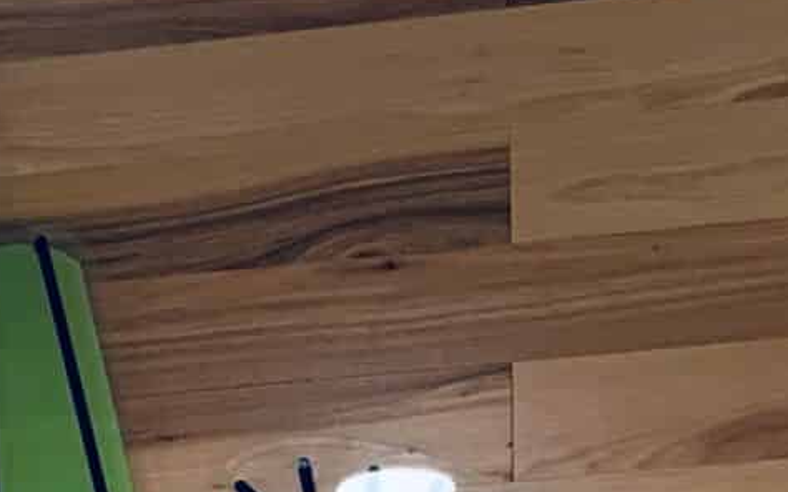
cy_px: 1519
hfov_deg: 14.0
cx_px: 372
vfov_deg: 7.6
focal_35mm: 149
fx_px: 3199
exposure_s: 1/60
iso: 125
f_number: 1.8
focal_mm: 4.25
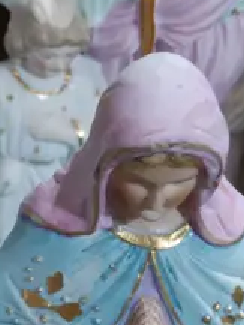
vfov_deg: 8.3
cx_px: -11
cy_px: 433
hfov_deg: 6.3
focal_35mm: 236
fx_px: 2216
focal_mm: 25
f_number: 5.3
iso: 800
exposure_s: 1/60
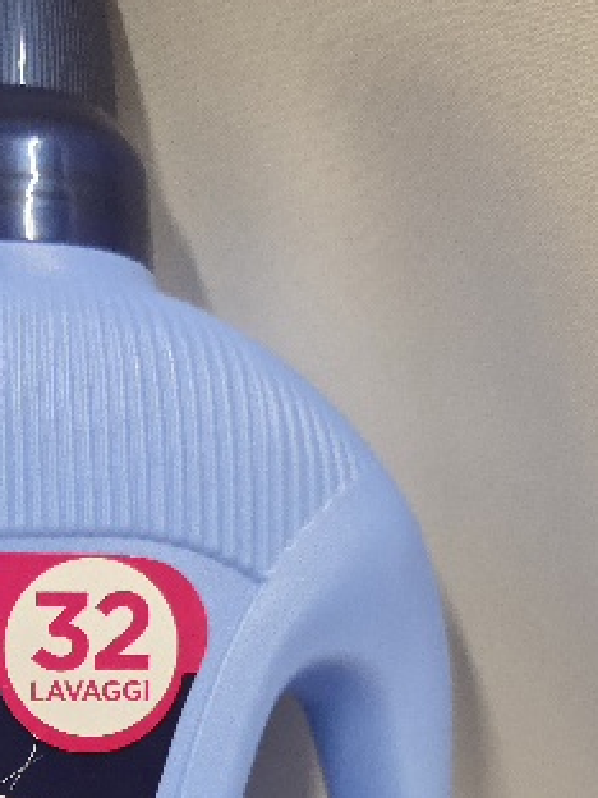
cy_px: 767
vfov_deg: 30.7
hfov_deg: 23.8
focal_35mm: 59
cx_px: 3
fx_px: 1359
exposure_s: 1/101
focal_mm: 6.3
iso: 500
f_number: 1.7
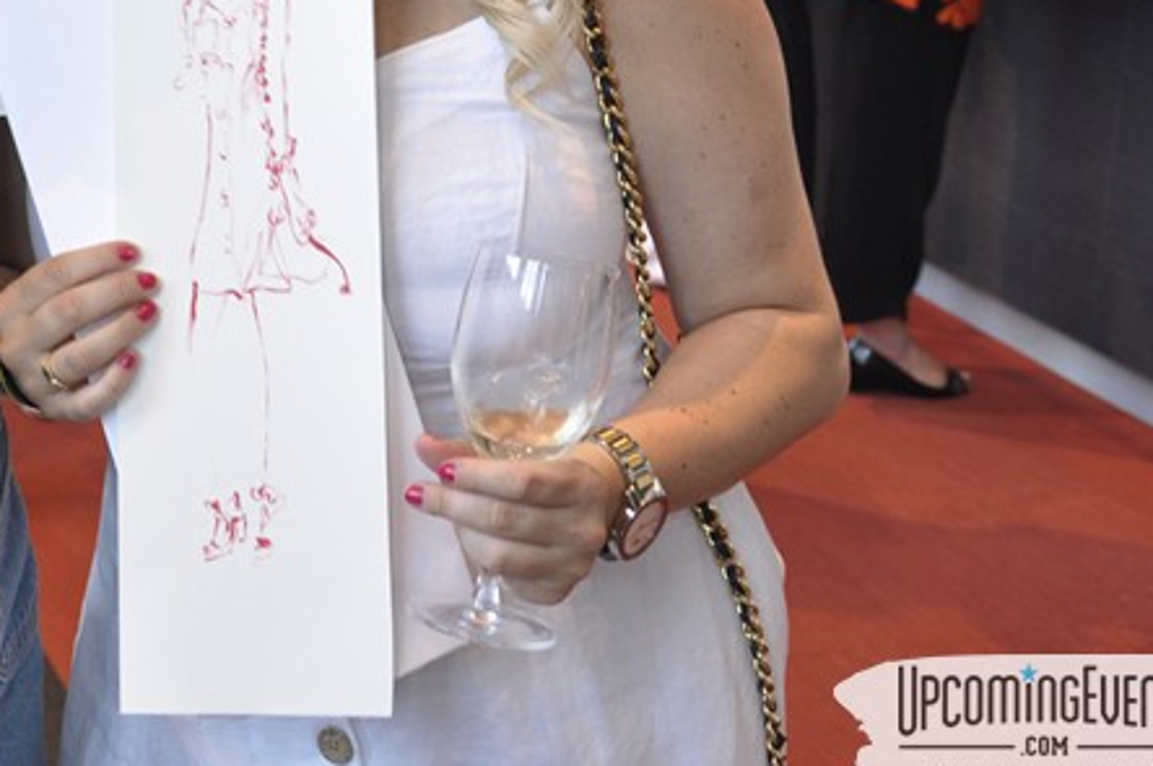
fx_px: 2591
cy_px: -68
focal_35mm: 81
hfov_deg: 23.9
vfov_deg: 16.3
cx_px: -26
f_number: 5
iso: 400
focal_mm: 24
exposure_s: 1/20
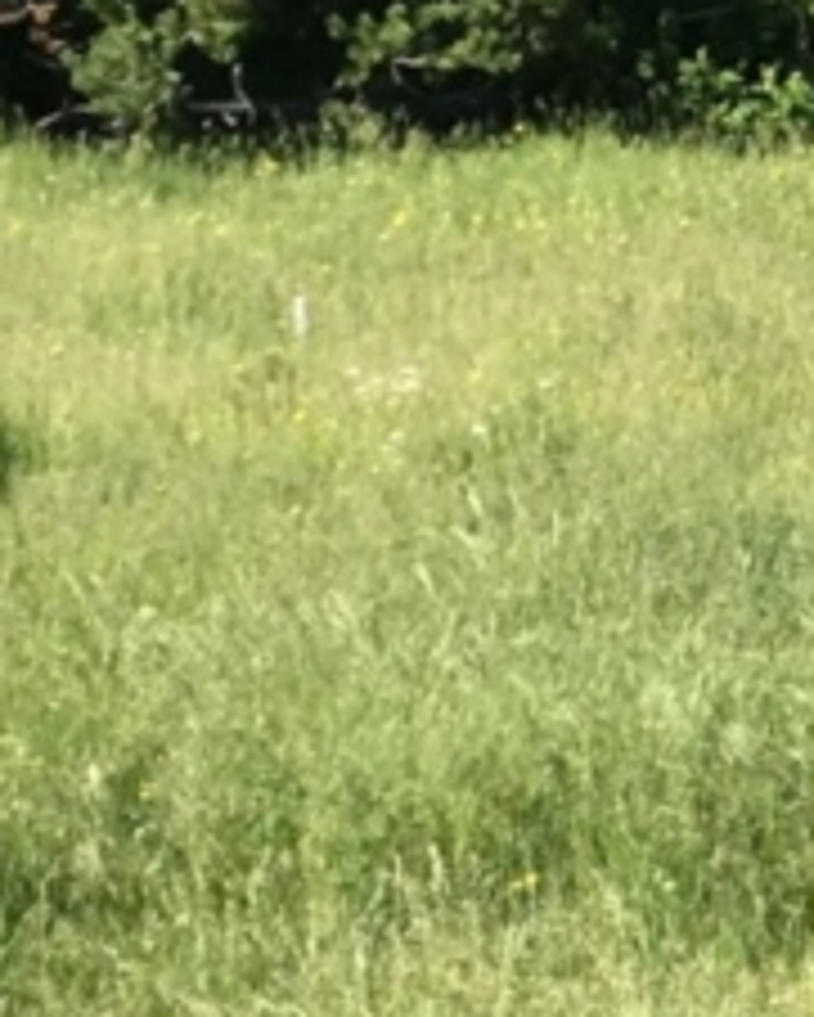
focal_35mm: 192
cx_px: 2478
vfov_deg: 10.1
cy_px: 526
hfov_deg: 7.1
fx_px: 5778
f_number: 2.2
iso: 25
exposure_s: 1/1012
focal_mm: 4.15
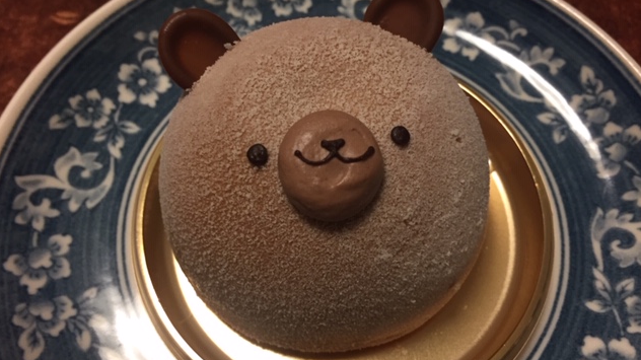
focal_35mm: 32
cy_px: 185
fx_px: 544
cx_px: 318
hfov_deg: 61.0
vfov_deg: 36.6
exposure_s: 1/30
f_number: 2.2
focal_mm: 4.15
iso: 100
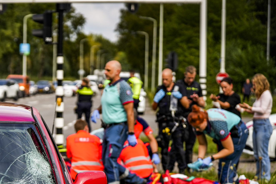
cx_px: 80
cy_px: 132
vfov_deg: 13.4
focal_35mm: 102
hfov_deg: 19.9
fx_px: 782
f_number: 2.8
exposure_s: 1/3200
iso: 200
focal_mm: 70
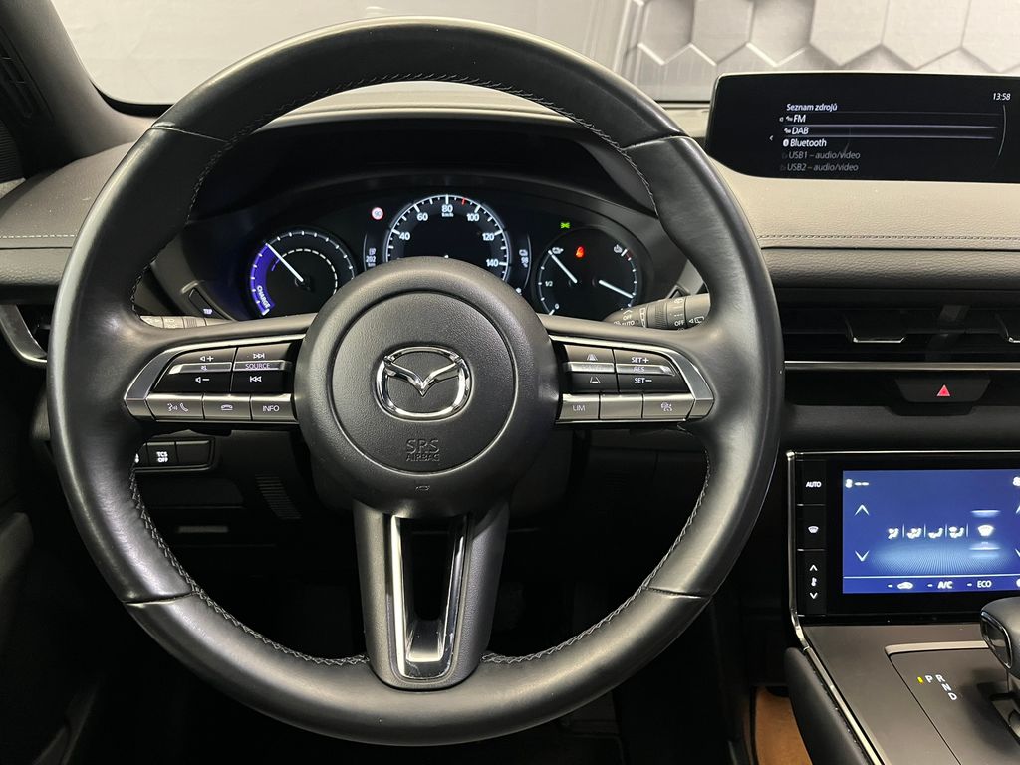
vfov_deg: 53.1
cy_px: 382
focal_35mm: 26
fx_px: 766
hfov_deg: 67.3
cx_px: 510
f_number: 1.6
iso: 640
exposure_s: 1/33
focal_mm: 5.1
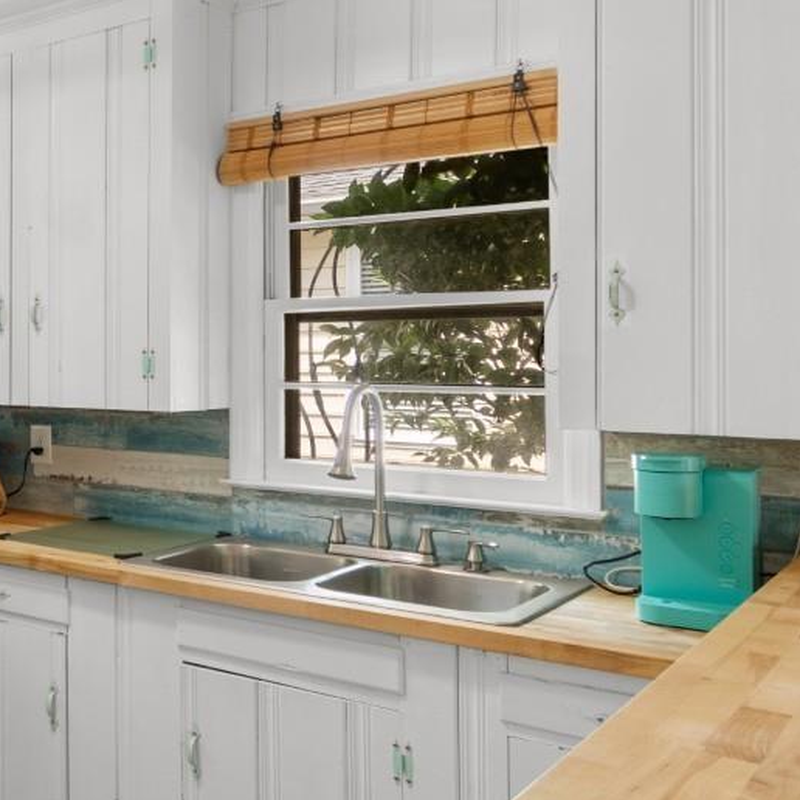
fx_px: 1046
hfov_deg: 33.0
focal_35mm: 40
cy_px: 353
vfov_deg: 41.8
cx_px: -197
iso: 100
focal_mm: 10
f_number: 4.5
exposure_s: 1.3
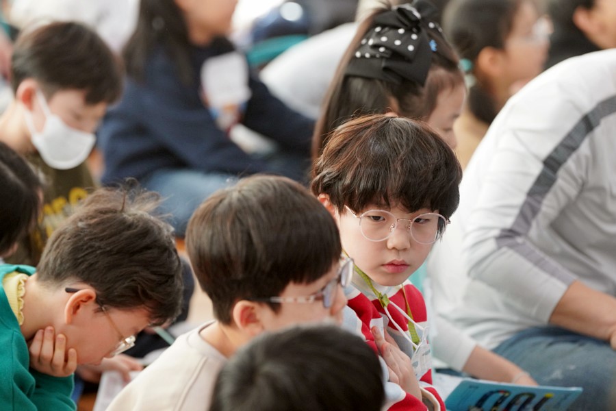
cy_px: 206
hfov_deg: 10.3
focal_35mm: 200
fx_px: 3422
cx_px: 308
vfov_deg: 6.9
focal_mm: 200
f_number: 4
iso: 2500
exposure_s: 1/250
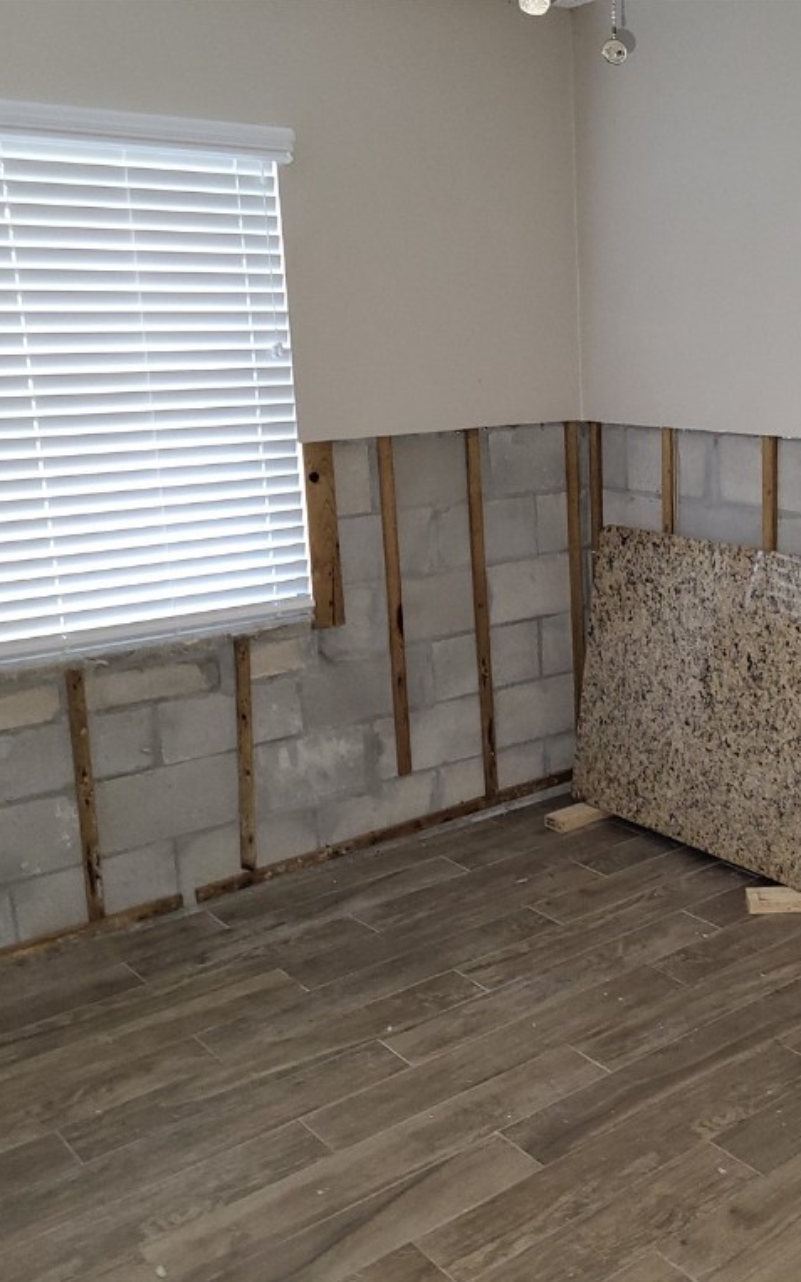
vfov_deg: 52.7
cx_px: 665
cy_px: 644
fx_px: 1292
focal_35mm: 37
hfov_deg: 33.2
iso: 250
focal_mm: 5.4
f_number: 1.8
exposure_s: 1/9.99
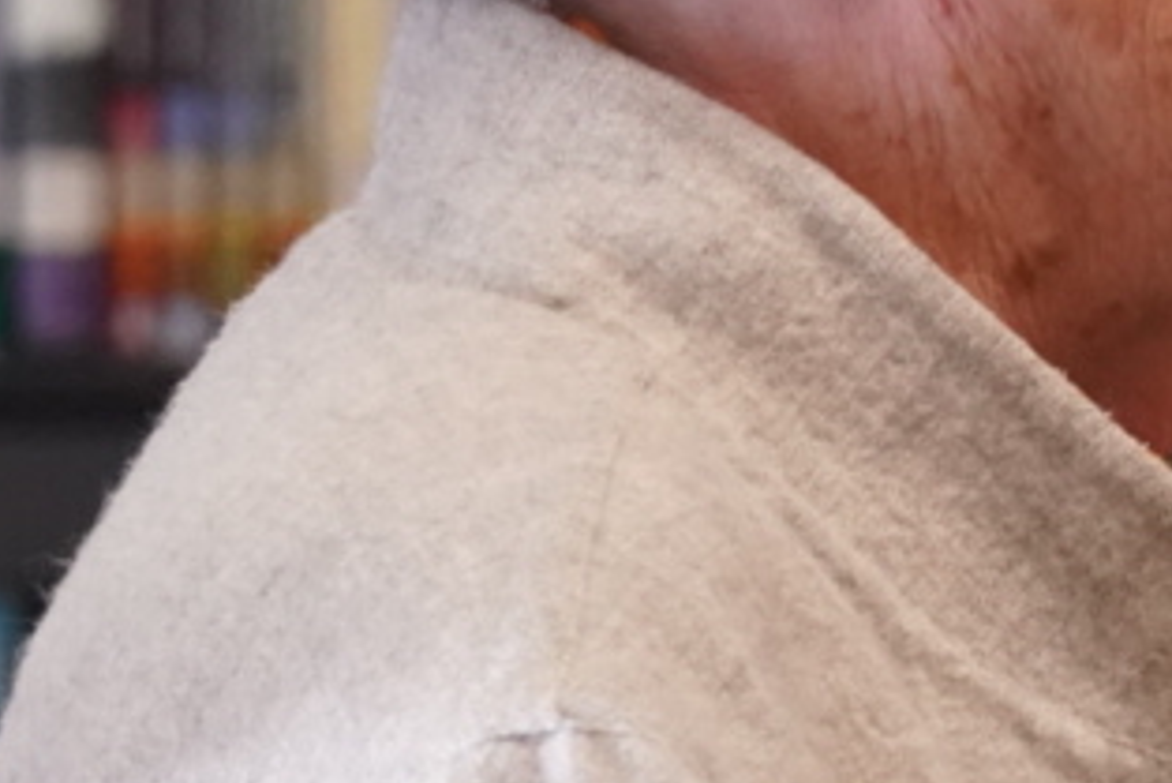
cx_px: 2827
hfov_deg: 2.4
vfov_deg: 1.6
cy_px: 367
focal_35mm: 868
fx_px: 28270
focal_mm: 168
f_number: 8
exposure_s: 1/250
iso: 4000
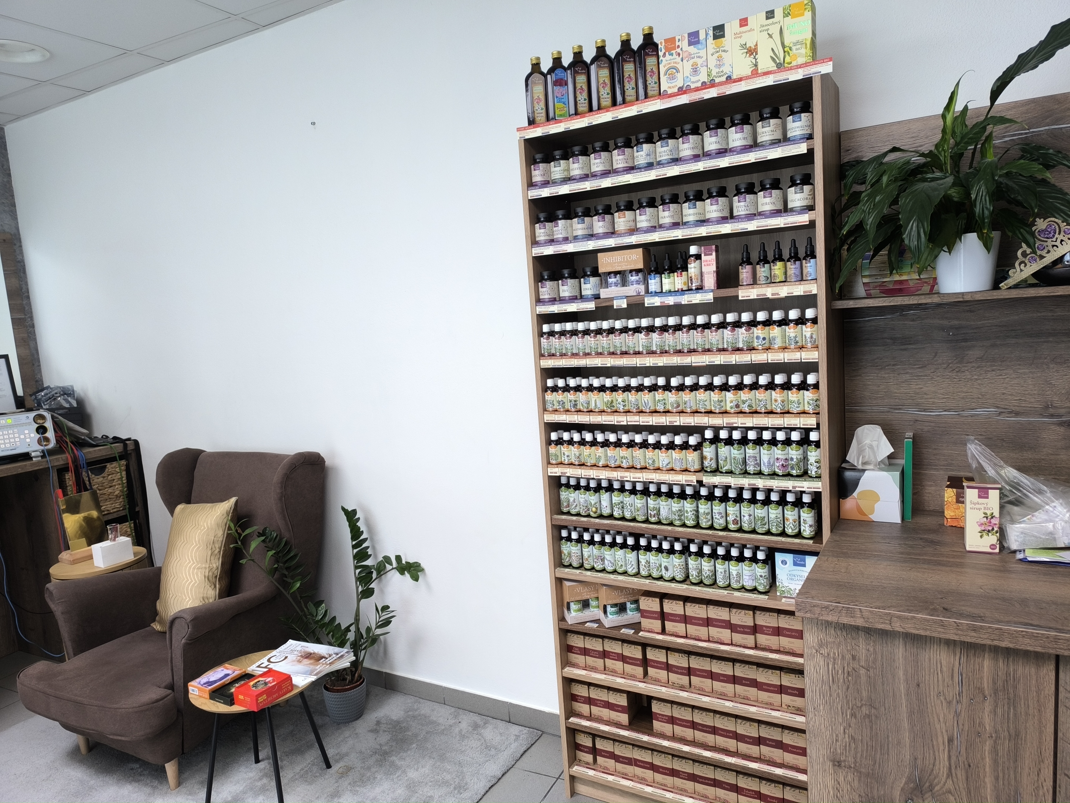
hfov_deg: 73.9
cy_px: 402
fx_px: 711
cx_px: 535
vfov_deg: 58.9
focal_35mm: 23
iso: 1000
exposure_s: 1/50
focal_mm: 6.14
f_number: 1.65
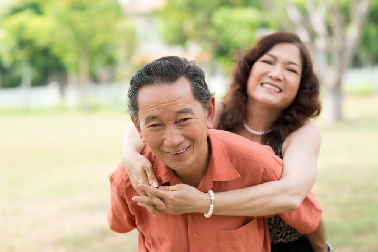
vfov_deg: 16.1
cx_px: 189
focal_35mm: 85
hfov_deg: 23.9
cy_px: 126
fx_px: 893
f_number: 3.5
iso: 100
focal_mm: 85
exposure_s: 1/200
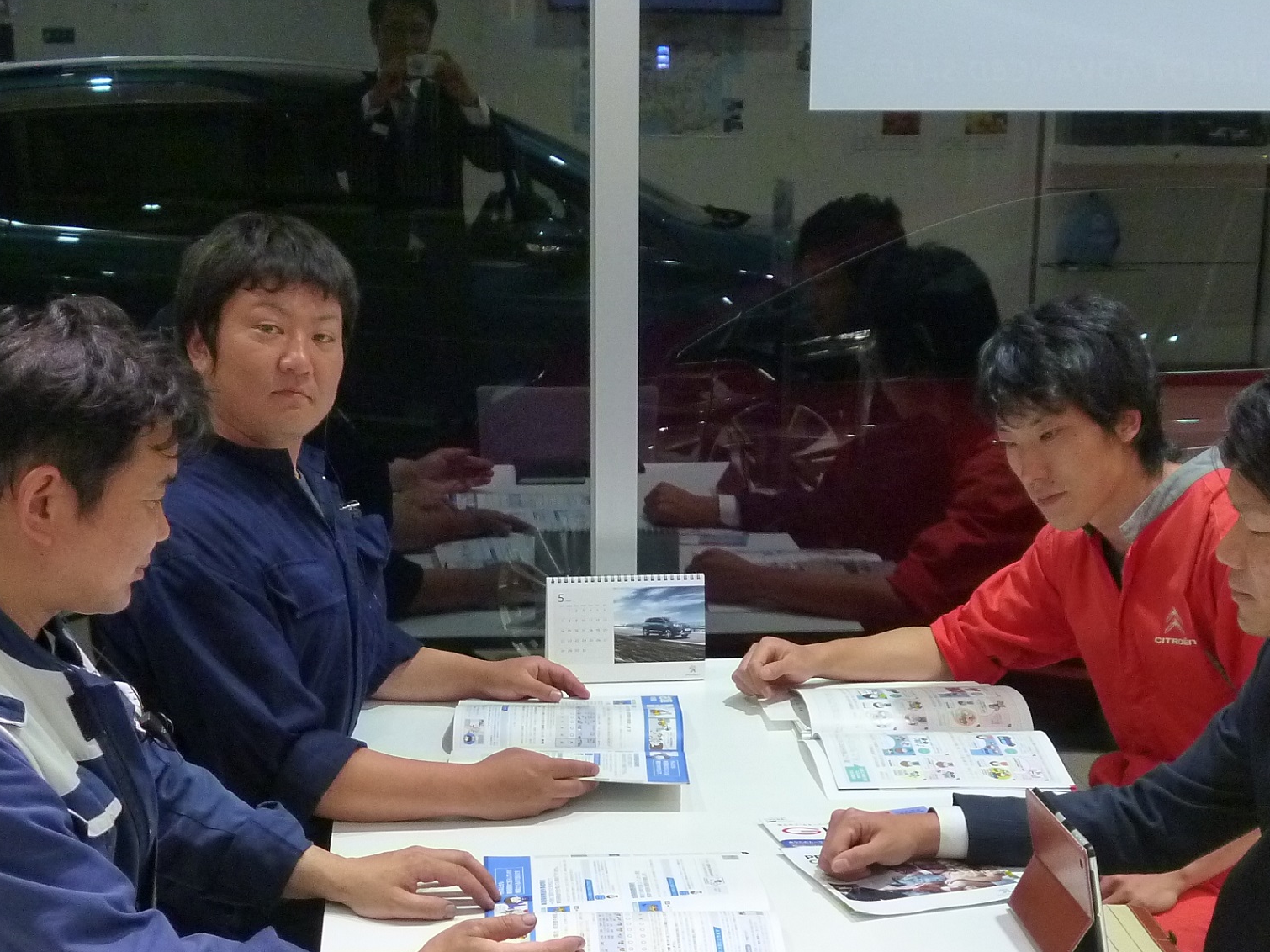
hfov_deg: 33.2
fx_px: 2128
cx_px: 601
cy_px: 742
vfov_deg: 24.9
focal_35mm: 58
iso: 400
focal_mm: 6.4
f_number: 3.5
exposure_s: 1/25
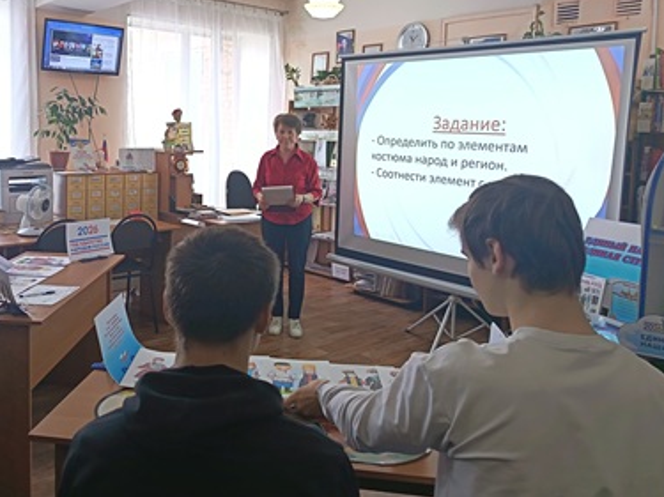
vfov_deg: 43.7
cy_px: 181
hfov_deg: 56.0
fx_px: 614
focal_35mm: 32
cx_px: 241
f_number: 1.75
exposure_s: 1/50
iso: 418
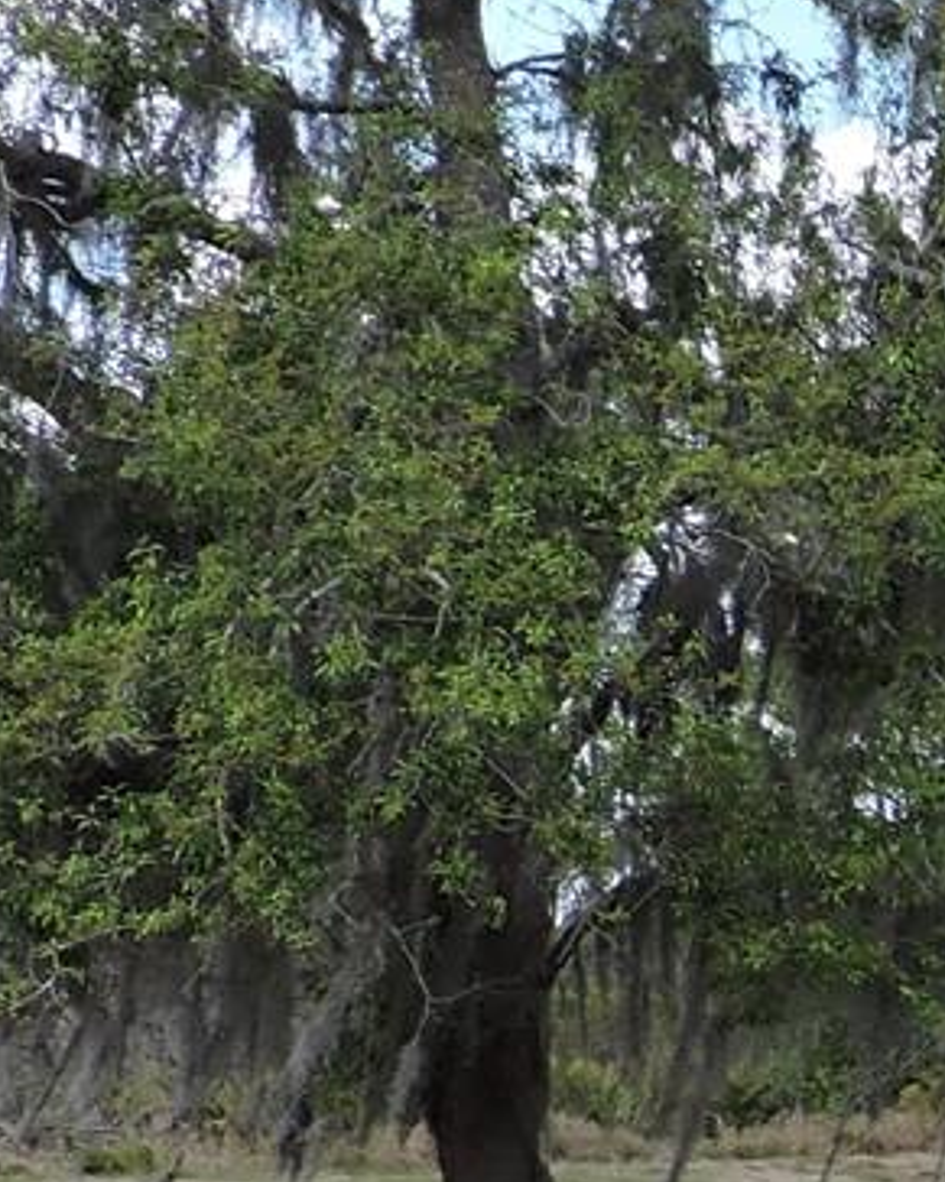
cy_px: 1279
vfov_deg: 18.0
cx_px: 2199
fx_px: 3602
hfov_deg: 12.2
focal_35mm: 103
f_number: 3
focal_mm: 4.3
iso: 125
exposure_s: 1/800
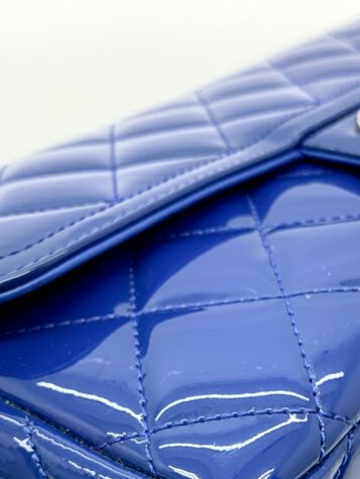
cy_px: 331
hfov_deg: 26.0
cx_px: 234
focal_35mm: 56
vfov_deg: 33.9
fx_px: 775
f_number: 1.8
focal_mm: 4.25
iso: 80
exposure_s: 1/100
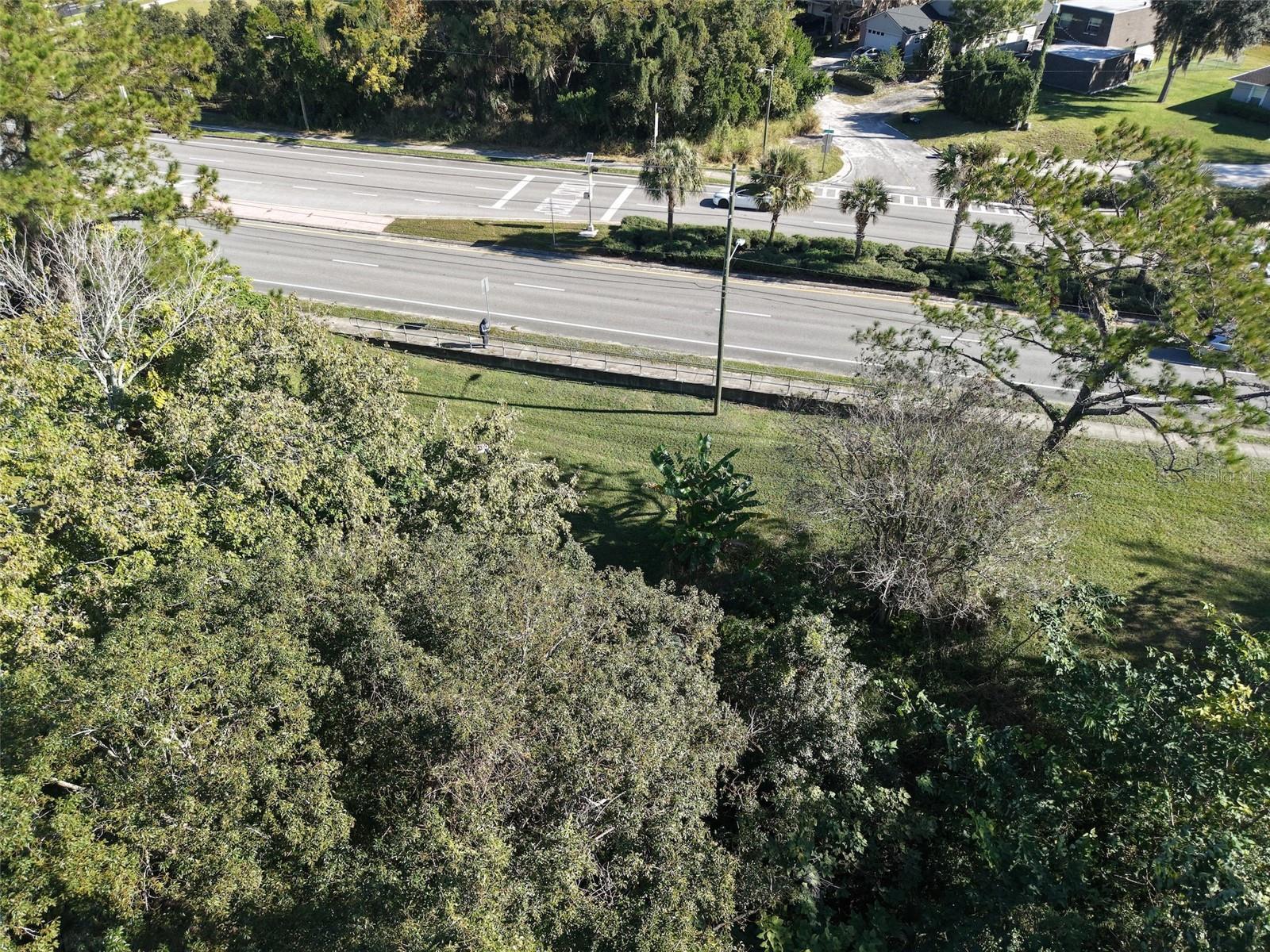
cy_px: 476
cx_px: 635
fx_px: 881
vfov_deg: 56.8
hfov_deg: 71.6
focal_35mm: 24
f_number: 1.8
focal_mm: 8.67
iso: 120
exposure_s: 1/640
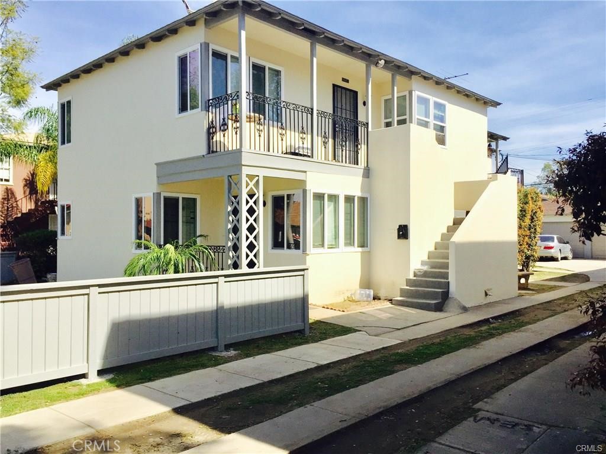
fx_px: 508
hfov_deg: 61.7
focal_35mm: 29
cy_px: 227
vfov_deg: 48.2
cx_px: 303
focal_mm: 4.15
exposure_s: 1/2639
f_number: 2.2
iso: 32
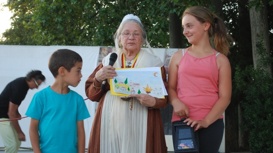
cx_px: 137
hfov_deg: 37.5
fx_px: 402
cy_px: 80
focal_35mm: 56
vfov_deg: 21.6
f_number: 5.3
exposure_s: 1/50
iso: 200
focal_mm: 35
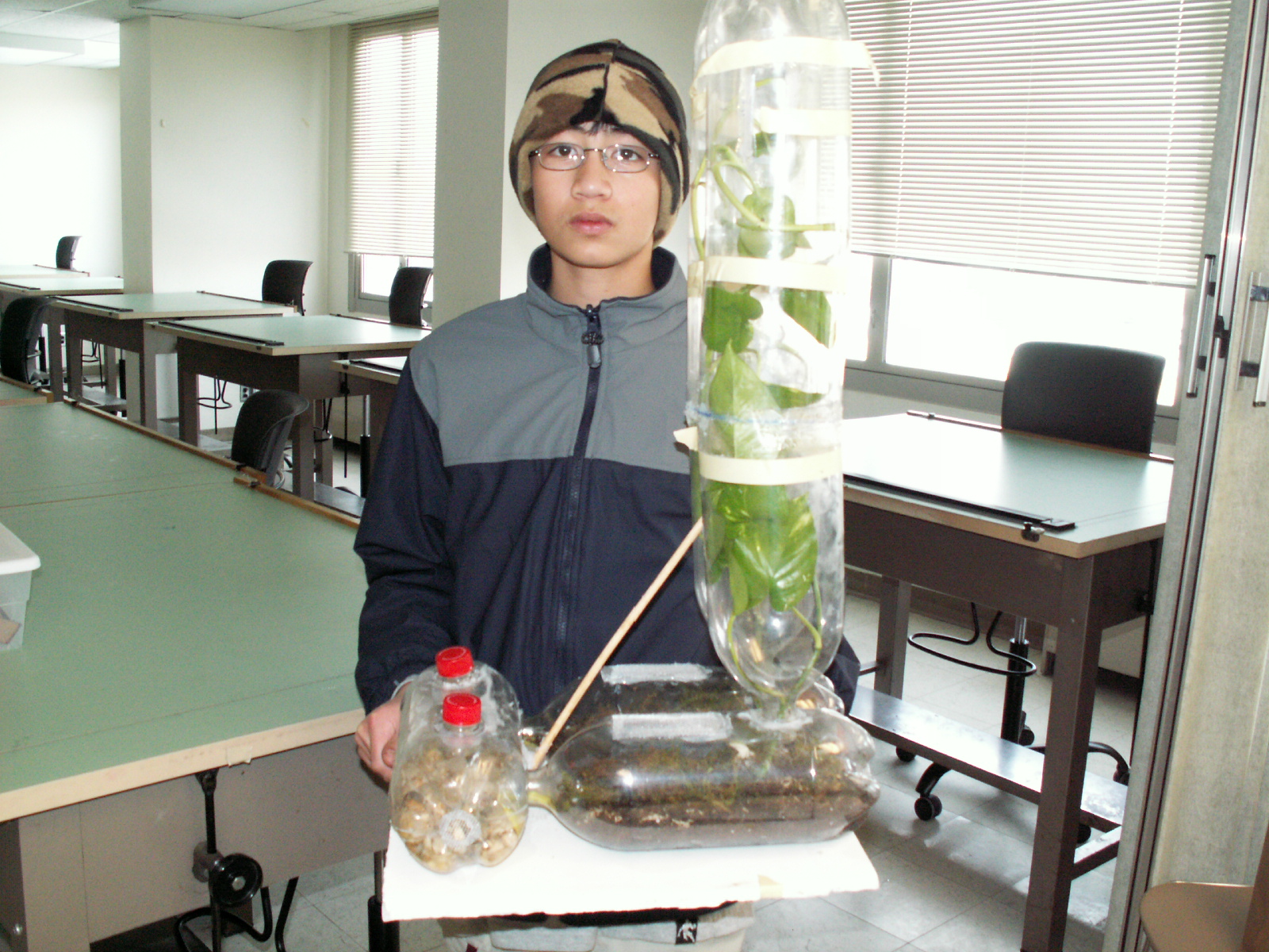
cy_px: 476
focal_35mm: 35
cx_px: 634
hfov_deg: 52.6
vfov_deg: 40.7
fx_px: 1283
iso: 160
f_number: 2.8
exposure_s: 1/60
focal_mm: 5.86
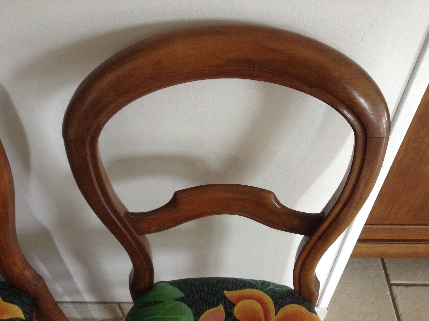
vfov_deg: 42.8
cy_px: 160
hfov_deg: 55.4
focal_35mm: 33
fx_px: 408
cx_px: 214
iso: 80
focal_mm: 3.3
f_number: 2.4
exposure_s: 1/24
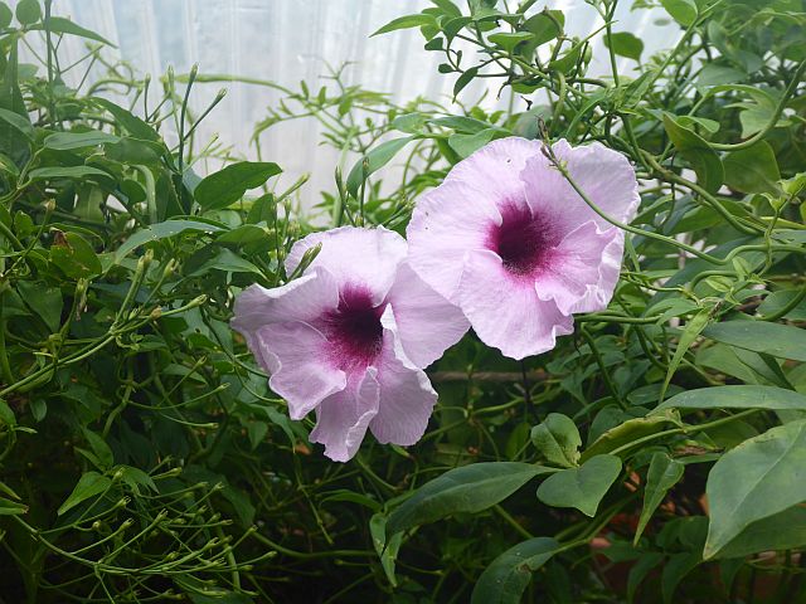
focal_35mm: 75
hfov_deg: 26.0
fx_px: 1746
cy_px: 302
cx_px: 403
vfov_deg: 19.6
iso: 100
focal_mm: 12.5
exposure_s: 1/125
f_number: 4.5
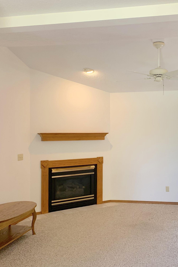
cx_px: 131
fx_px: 274
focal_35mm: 37
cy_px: 134
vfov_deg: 51.9
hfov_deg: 35.2
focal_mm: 4.25
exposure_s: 1/60
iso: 50
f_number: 1.8
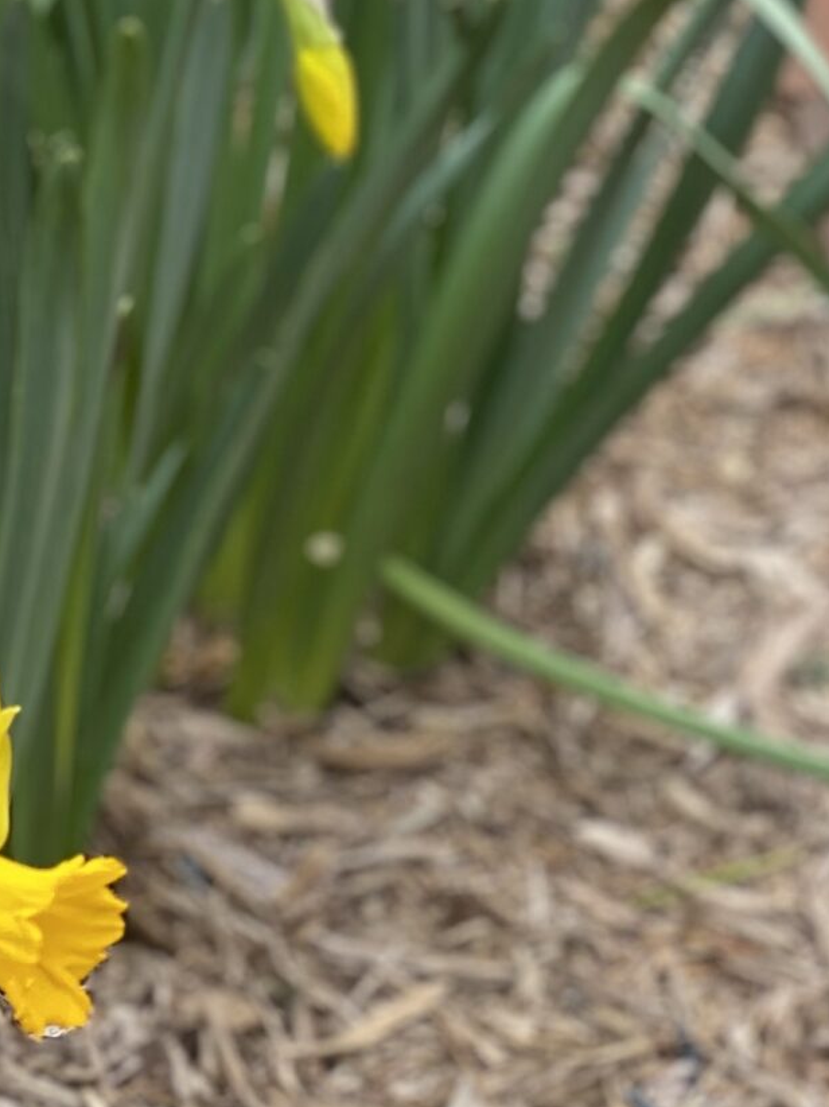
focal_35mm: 162
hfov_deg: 9.1
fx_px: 5176
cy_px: -395
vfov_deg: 11.8
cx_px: 147
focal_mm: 6
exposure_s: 1/122
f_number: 2
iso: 50
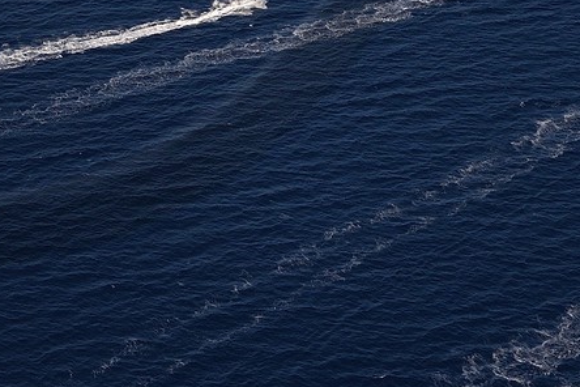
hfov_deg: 15.8
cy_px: -273
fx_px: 2030
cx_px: -77
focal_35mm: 126
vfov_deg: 10.3
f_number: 9
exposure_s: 1/1250
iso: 400
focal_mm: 35
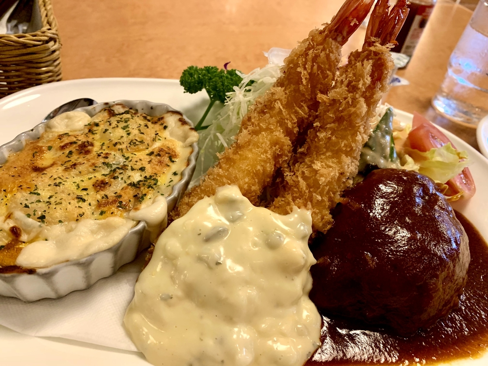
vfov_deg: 53.1
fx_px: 367
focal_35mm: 26
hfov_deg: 67.3
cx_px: 244
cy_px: 183
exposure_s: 1/50
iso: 320
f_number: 1.8
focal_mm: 4.25
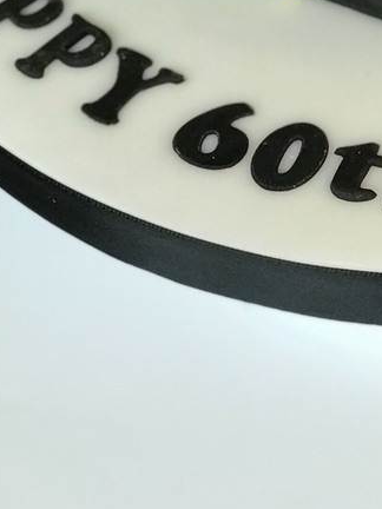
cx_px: 529
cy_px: -391
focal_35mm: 211
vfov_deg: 9.0
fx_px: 3105
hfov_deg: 7.0
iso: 25
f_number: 2.8
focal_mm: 6.6
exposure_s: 1/50
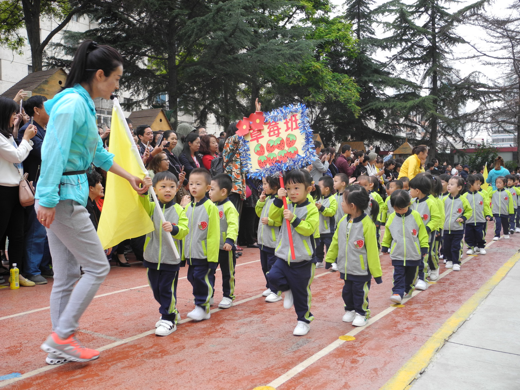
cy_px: 195
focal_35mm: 35
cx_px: 260
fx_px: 526
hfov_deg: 52.6
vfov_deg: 40.7
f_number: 3.2
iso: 100
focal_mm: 7.4
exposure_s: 1/62
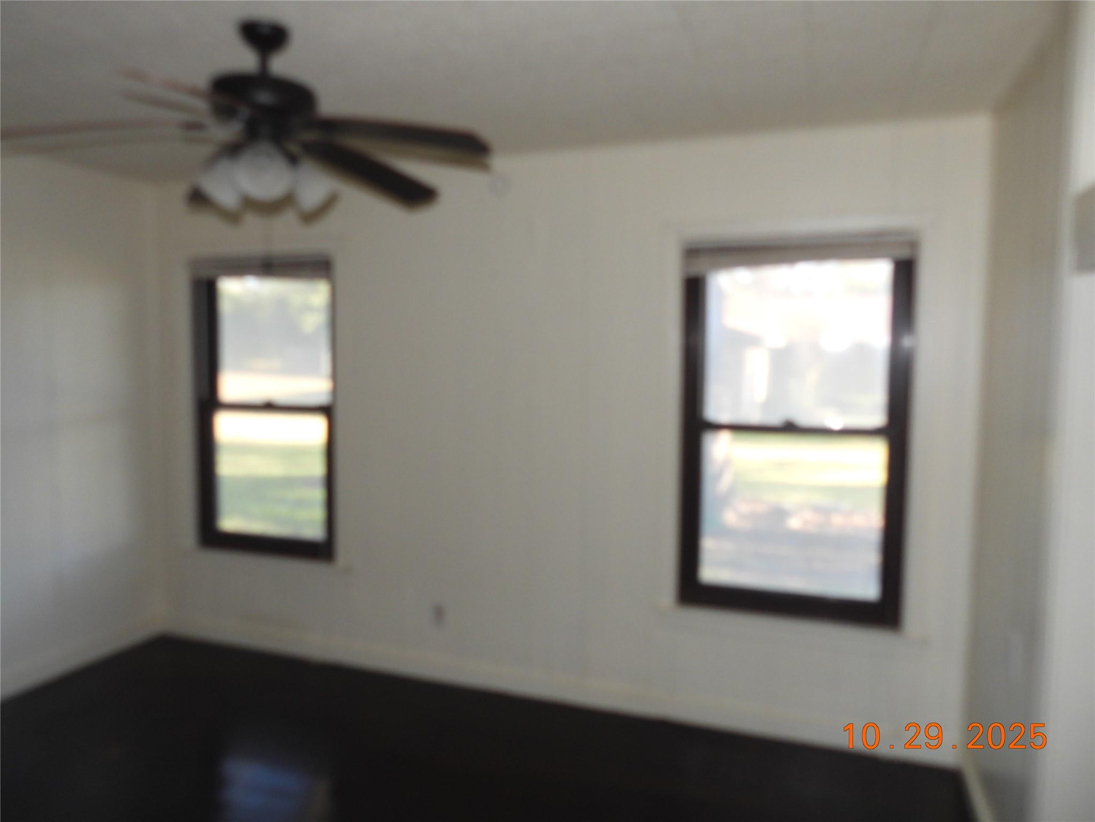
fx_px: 759
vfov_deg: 56.8
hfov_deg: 71.6
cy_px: 411
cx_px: 548
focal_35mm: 24
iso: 160
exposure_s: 1/30
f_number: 2.8
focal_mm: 4.3
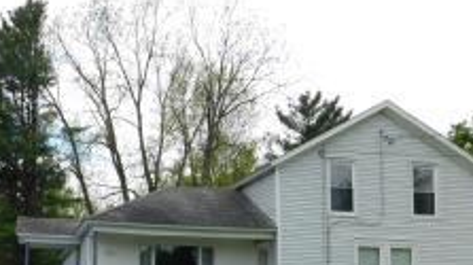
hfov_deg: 43.5
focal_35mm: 45
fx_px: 564
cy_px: 257
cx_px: 100
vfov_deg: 25.3
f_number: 3
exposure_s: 1/1250
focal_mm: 4
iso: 125
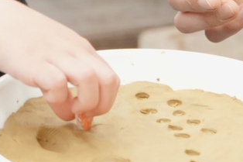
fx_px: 1106
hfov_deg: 12.5
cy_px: 89
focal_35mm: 164
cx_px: 149
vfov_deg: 8.4
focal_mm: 70
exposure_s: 1/80
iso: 2500
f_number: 5.6
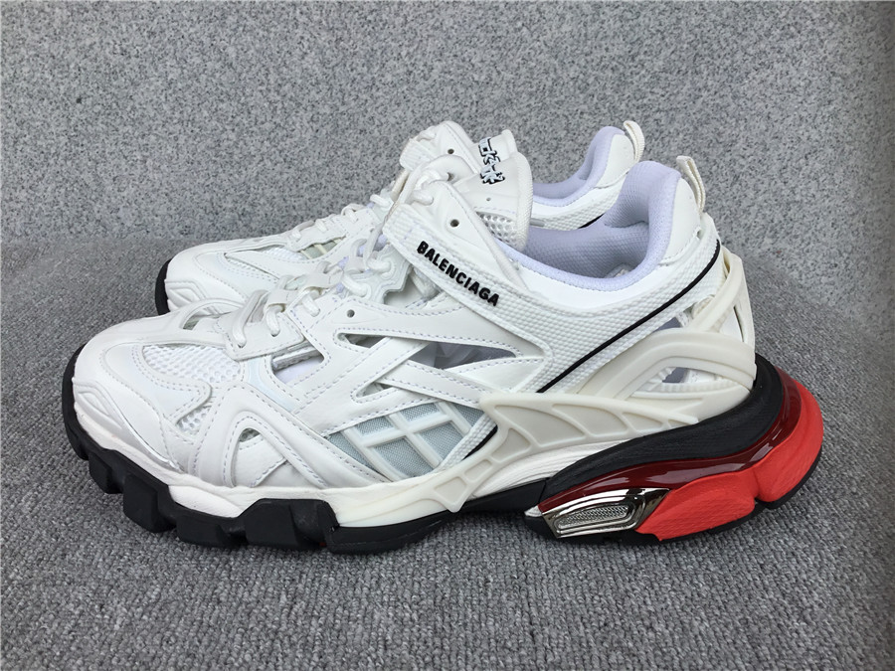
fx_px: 802
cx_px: 448
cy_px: 336
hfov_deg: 58.4
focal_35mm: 31
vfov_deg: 45.4
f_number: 2.4
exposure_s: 1/485
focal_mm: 3.3
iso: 25
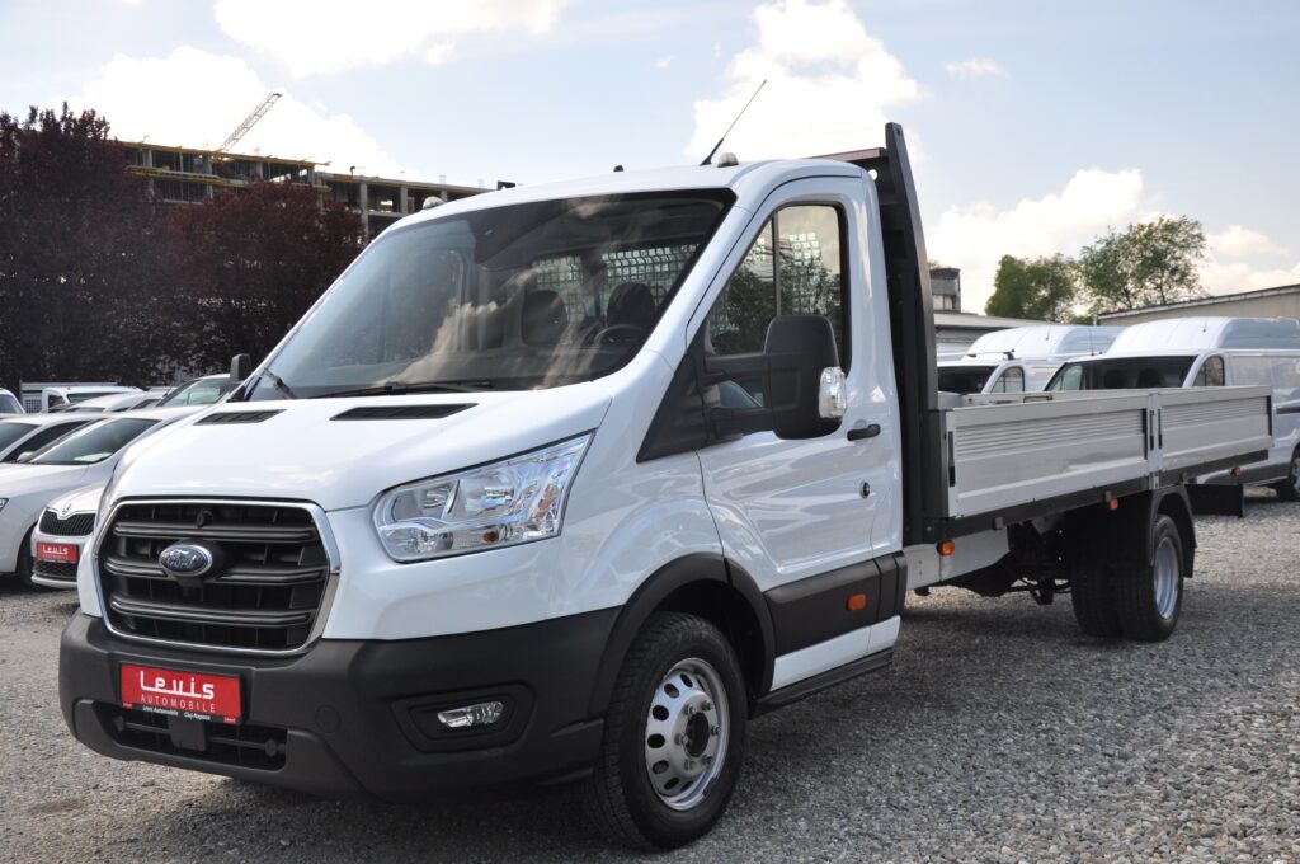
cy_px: 432
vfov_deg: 34.1
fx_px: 1407
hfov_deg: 49.6
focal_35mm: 39
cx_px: 650
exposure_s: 1/250
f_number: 8
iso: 400
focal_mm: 26
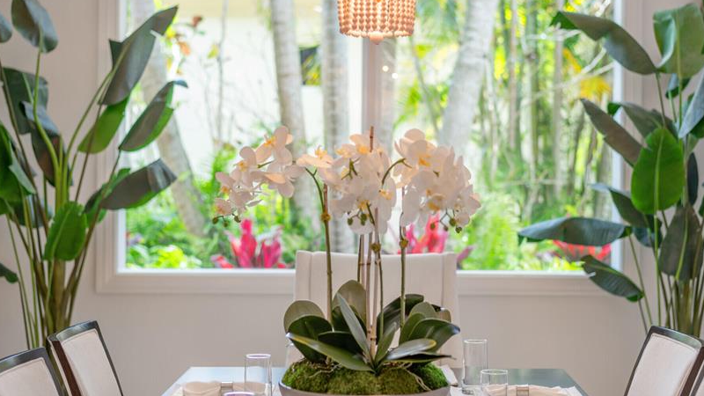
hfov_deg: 31.4
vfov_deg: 18.0
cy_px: 189
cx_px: 398
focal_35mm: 67
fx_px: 1251
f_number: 2.8
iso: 250
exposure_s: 1/100
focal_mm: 50
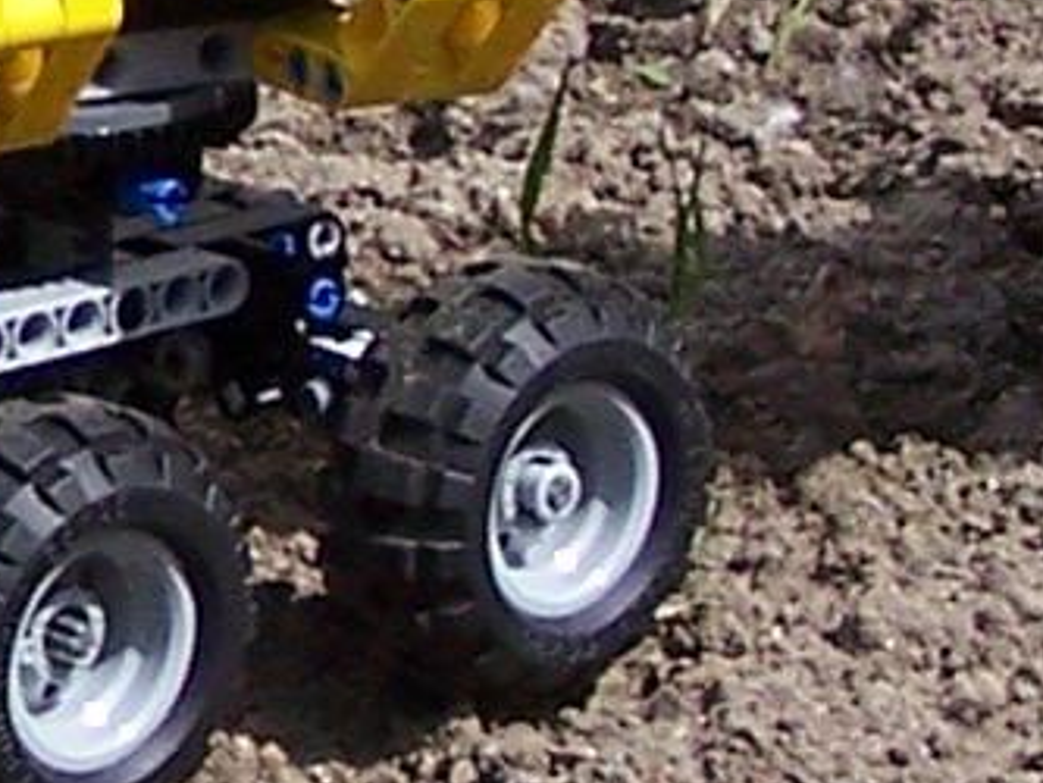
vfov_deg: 5.1
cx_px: -373
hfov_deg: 6.7
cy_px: 19
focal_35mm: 294
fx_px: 8862
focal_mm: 6.3
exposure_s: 1/1000
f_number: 2.8
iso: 80
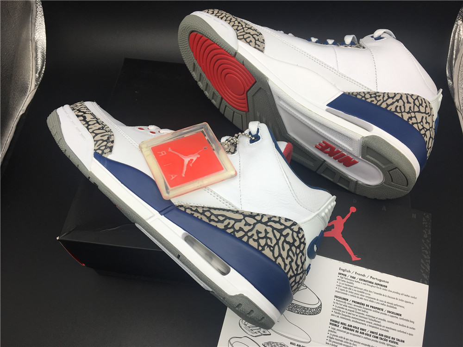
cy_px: 174
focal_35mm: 29
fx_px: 388
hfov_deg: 61.7
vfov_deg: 48.2
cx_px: 232
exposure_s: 1/105
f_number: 2.2
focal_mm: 4.15
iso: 25
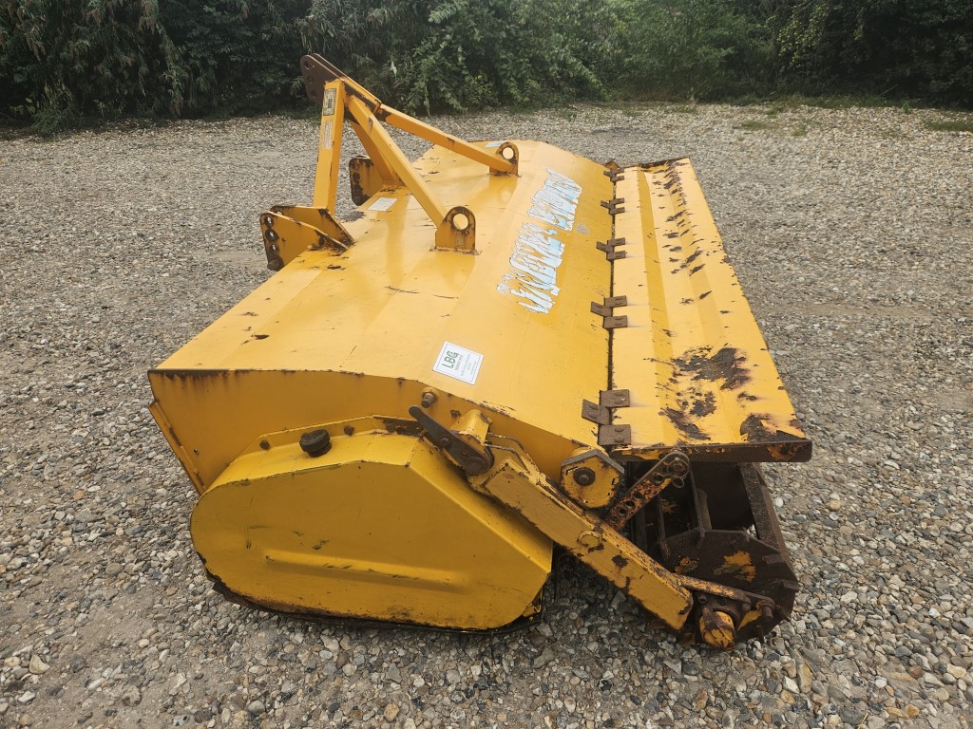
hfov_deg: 73.9
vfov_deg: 58.9
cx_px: 486
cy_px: 364
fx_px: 646
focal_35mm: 23
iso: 25
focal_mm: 5.4
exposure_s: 1/209
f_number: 1.8
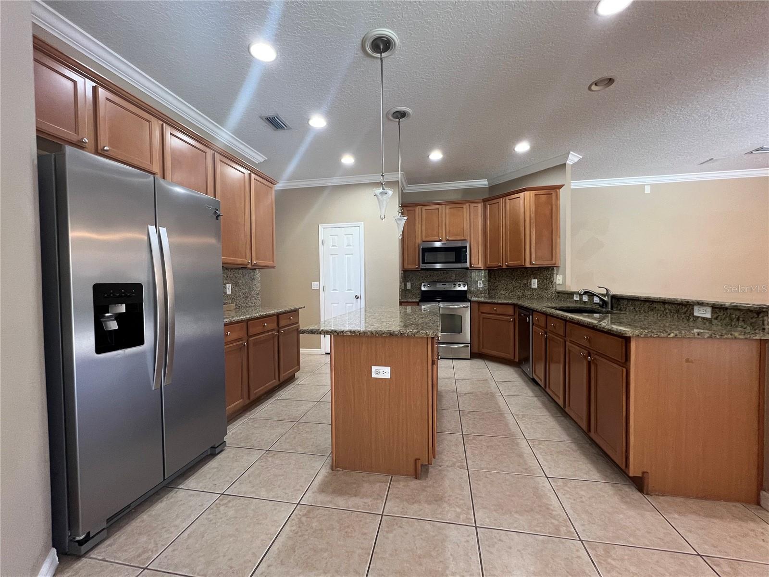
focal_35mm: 13
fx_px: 289
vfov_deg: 89.9
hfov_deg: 106.2
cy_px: 288
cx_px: 384
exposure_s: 1/60
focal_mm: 1.57
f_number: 1.8
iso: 250
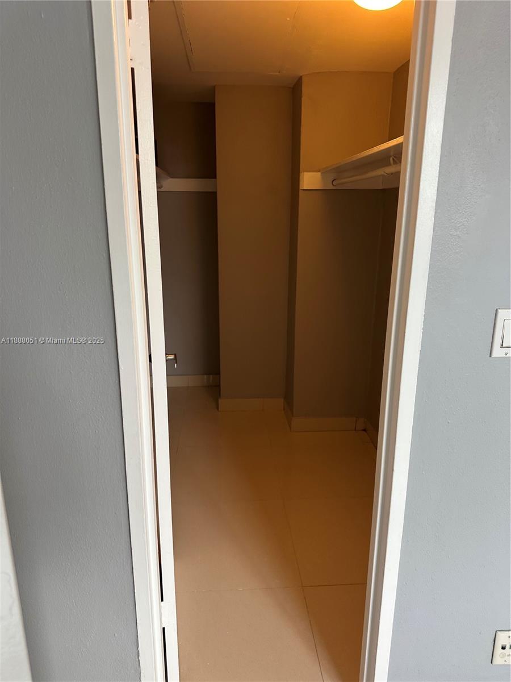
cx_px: 256
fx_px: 472
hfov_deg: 56.8
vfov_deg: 71.6
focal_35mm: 24
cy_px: 341
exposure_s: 1/60
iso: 125
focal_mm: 6.86
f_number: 1.78
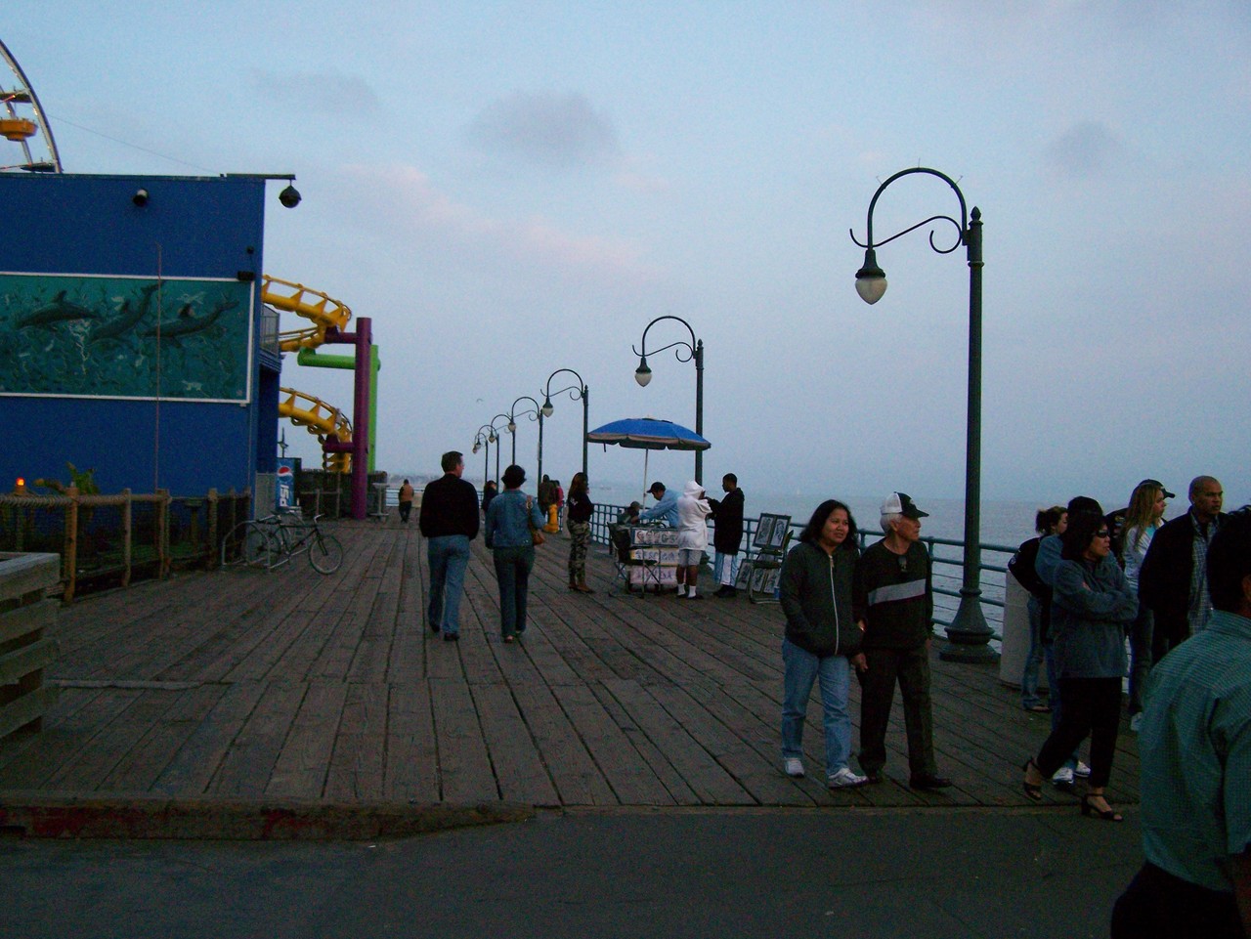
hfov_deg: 49.0
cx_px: 626
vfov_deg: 37.7
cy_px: 470
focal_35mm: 38
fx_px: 1374
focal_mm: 6.3
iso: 400
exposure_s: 1/320
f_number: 2.8
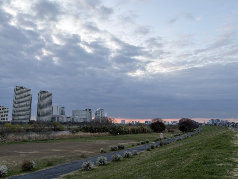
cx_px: 107
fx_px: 199
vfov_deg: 48.2
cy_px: 88
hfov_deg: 61.5
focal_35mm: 29
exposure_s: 1/141
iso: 32
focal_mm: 5.96
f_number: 1.6
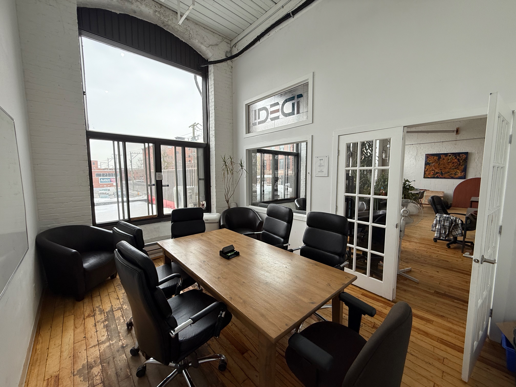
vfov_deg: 85.7
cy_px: 194
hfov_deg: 102.1
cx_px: 258
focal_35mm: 14
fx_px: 209
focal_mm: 2.22
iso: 64
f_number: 2.2
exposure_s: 1/284
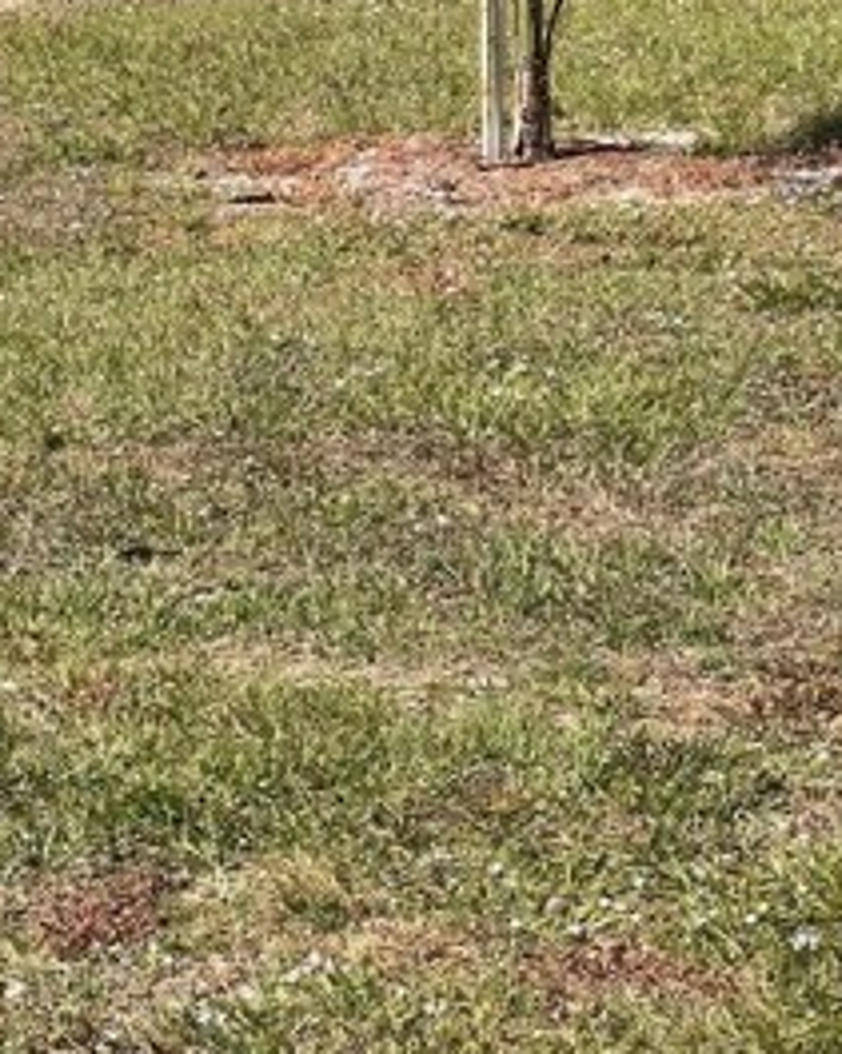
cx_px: 44
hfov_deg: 8.5
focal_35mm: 182
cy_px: 120
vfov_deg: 10.6
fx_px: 5673
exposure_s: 1/1130
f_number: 2.2
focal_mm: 7.5
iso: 20
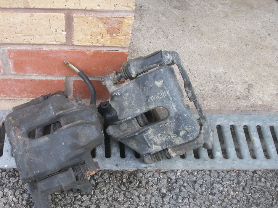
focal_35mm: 52
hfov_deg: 36.7
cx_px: 109
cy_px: 125
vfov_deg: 27.9
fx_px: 417
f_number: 3.5
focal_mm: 7.7
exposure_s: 1/80
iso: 50
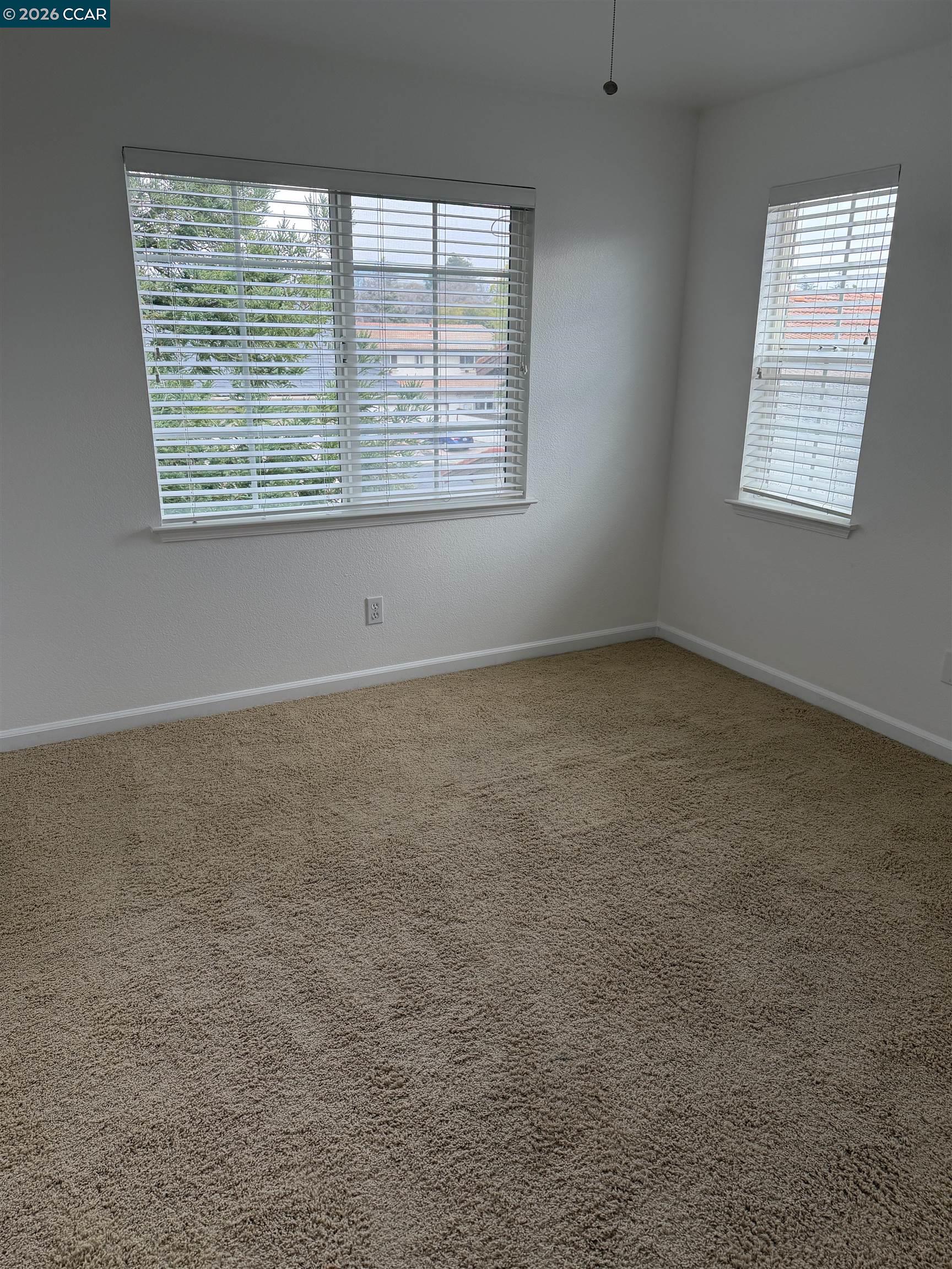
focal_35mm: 24
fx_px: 880
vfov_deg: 71.6
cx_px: 476
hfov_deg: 56.8
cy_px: 634
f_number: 1.78
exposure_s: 1/193
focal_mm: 6.76
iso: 100
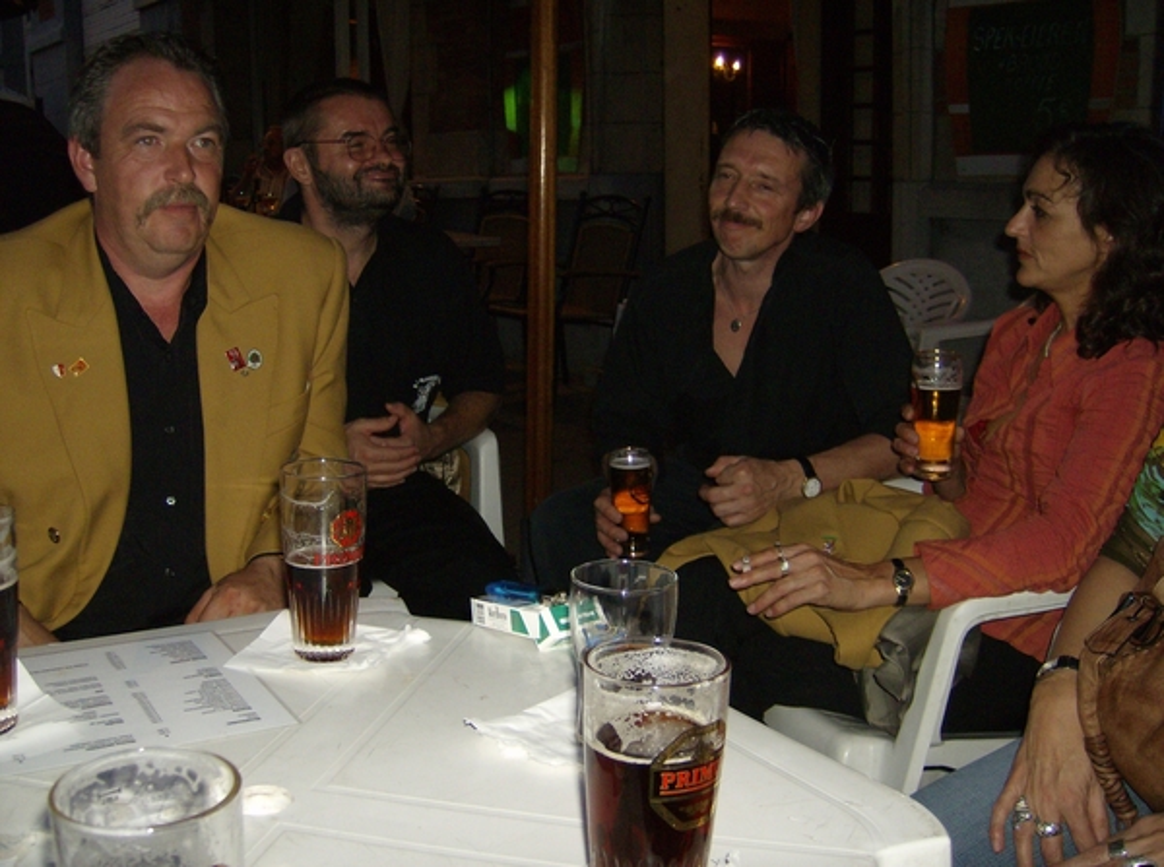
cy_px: 434
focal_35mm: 36
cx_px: 582
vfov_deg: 39.5
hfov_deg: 51.5
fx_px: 1208
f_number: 2.8
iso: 200
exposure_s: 1/60
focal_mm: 6
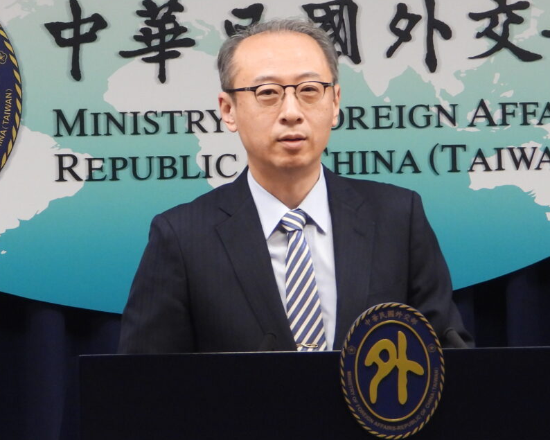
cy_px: 155
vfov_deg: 4.2
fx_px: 6006
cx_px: 199
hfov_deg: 5.2
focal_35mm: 369
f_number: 4.5
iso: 400
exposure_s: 1/50
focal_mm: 35.9
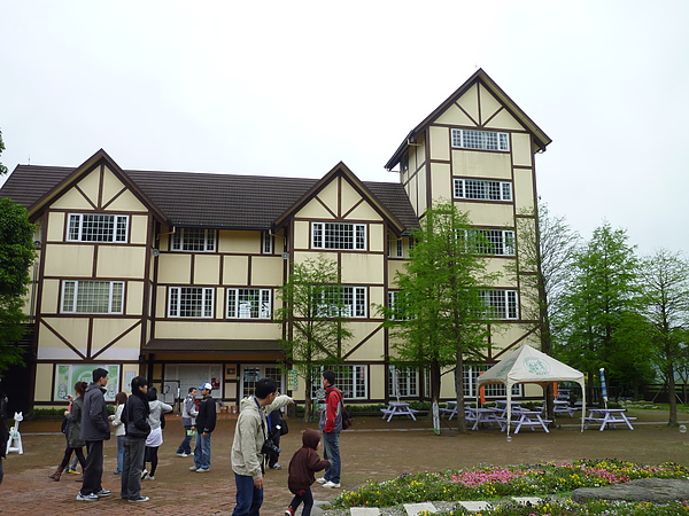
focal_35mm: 29
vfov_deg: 48.2
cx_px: 344
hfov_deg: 61.7
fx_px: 577
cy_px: 258
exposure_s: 1/100
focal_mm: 5.2
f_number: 4
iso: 80
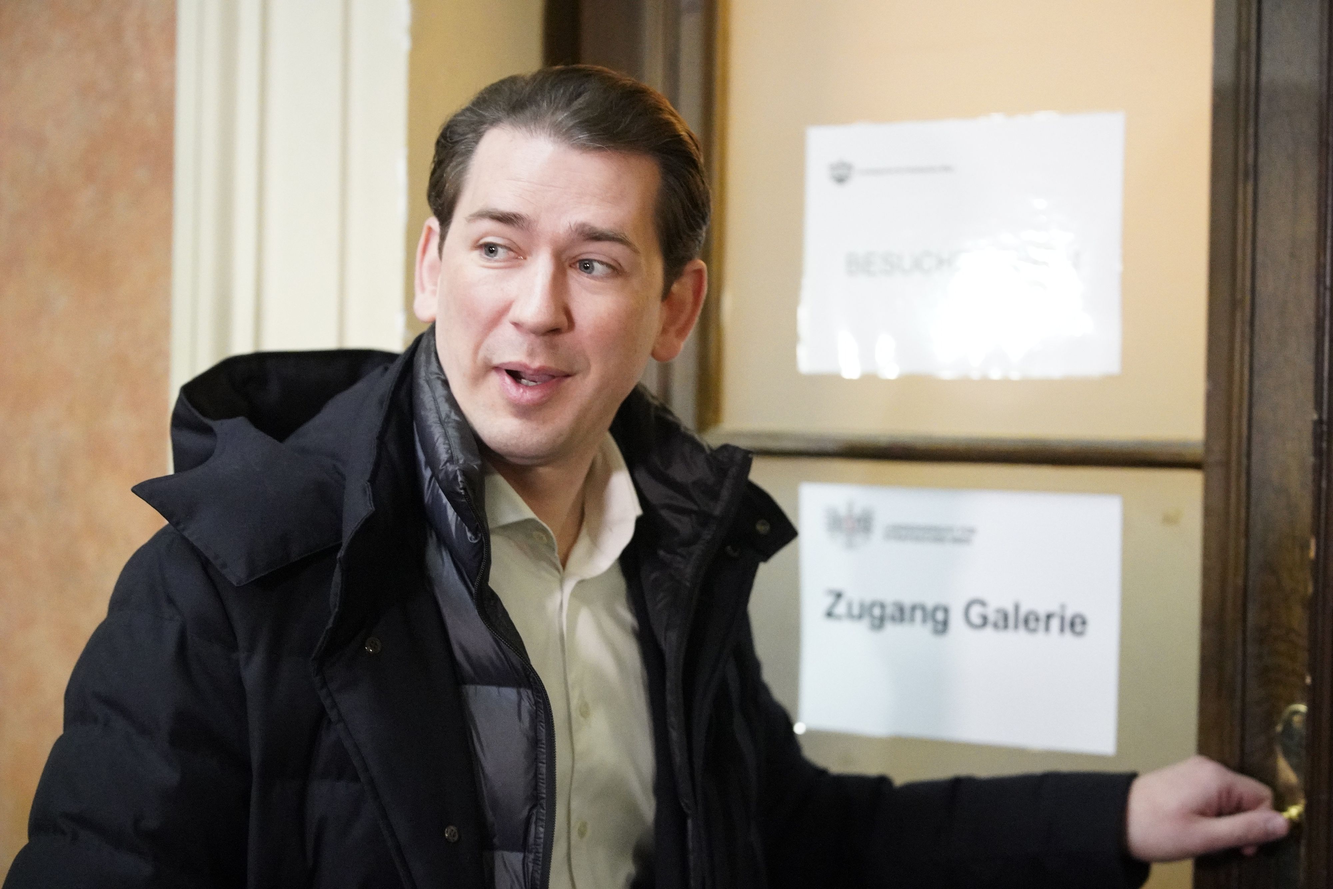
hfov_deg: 28.8
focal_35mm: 70
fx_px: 2592
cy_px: 444
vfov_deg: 19.5
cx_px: 666
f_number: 2.8
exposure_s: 1/400
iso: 16000
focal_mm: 70
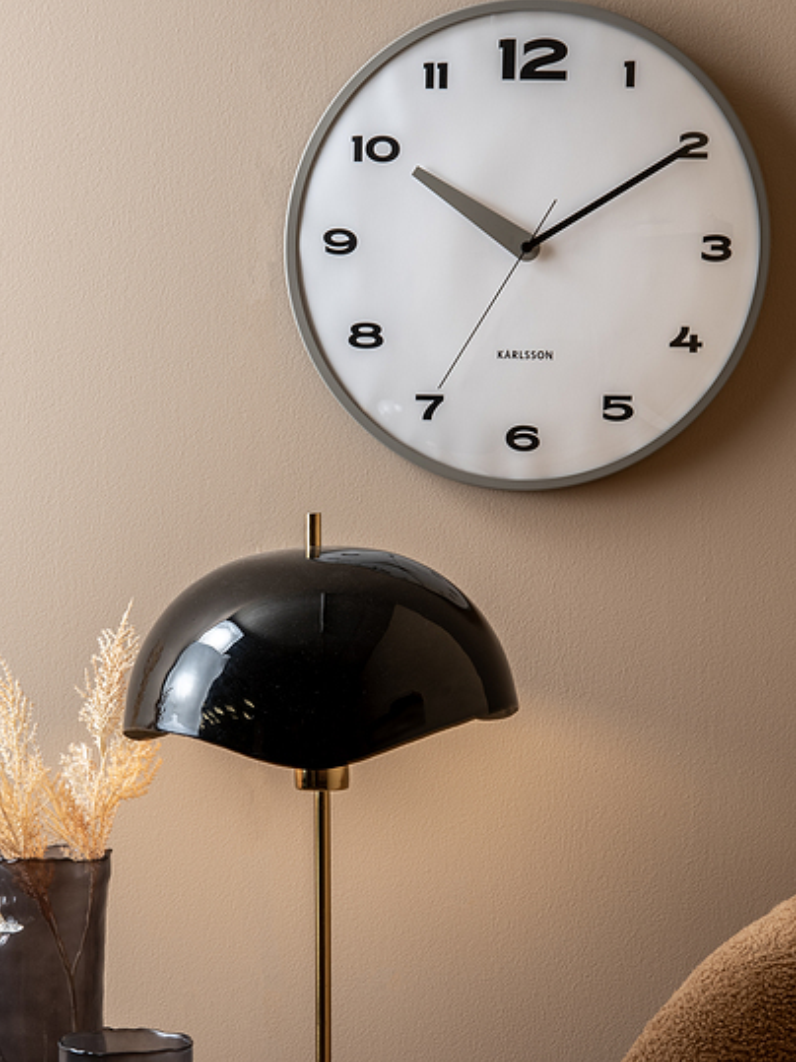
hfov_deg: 12.8
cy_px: 645
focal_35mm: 116
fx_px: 3558
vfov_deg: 17.0
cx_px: 304
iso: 125
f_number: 13
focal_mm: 75
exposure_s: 1/3
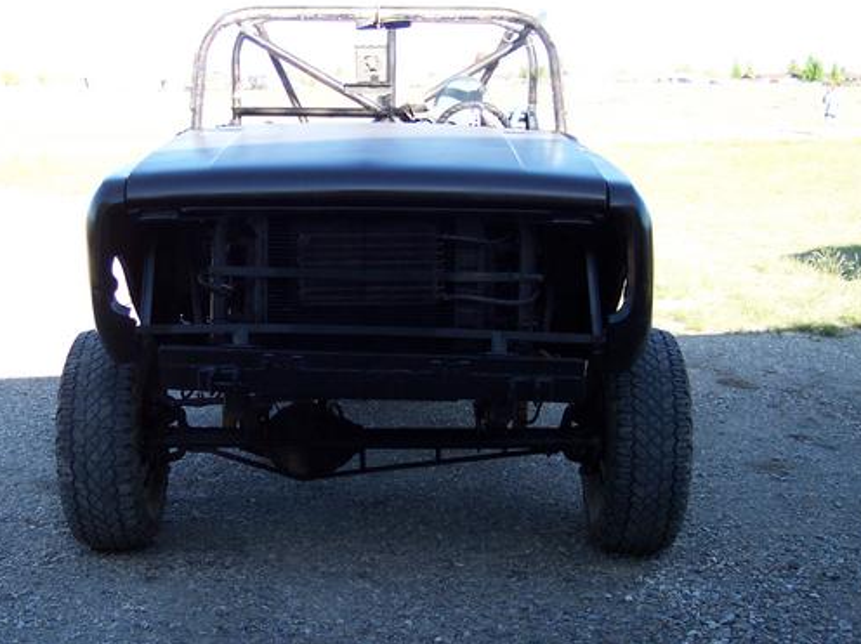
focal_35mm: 49
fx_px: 1218
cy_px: 313
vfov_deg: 29.6
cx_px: 325
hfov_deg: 38.7
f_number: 2.8
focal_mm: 8
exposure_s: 1/350
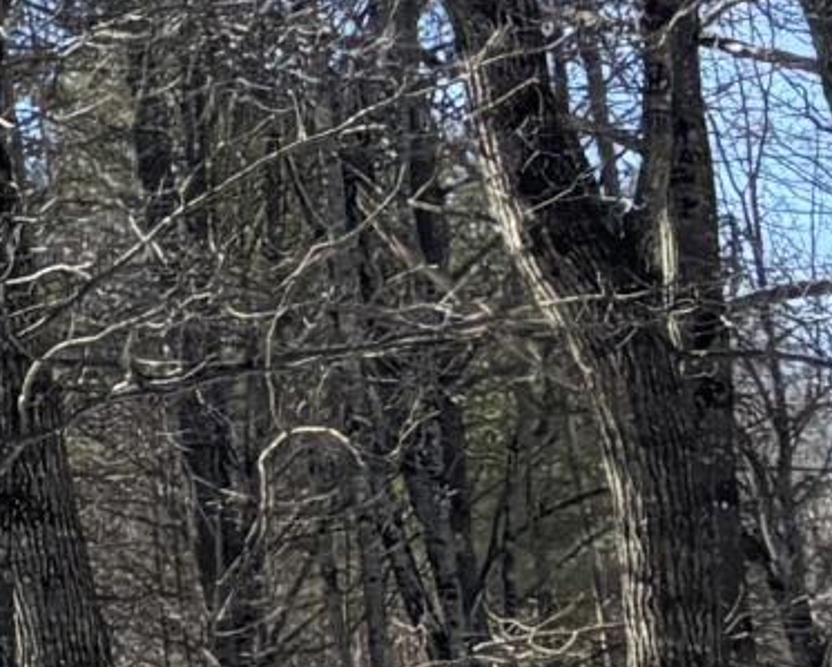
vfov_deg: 7.4
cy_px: -542
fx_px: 5027
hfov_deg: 7.4
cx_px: -2233
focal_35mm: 204
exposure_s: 1/1590
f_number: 1.6
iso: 50
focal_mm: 5.96
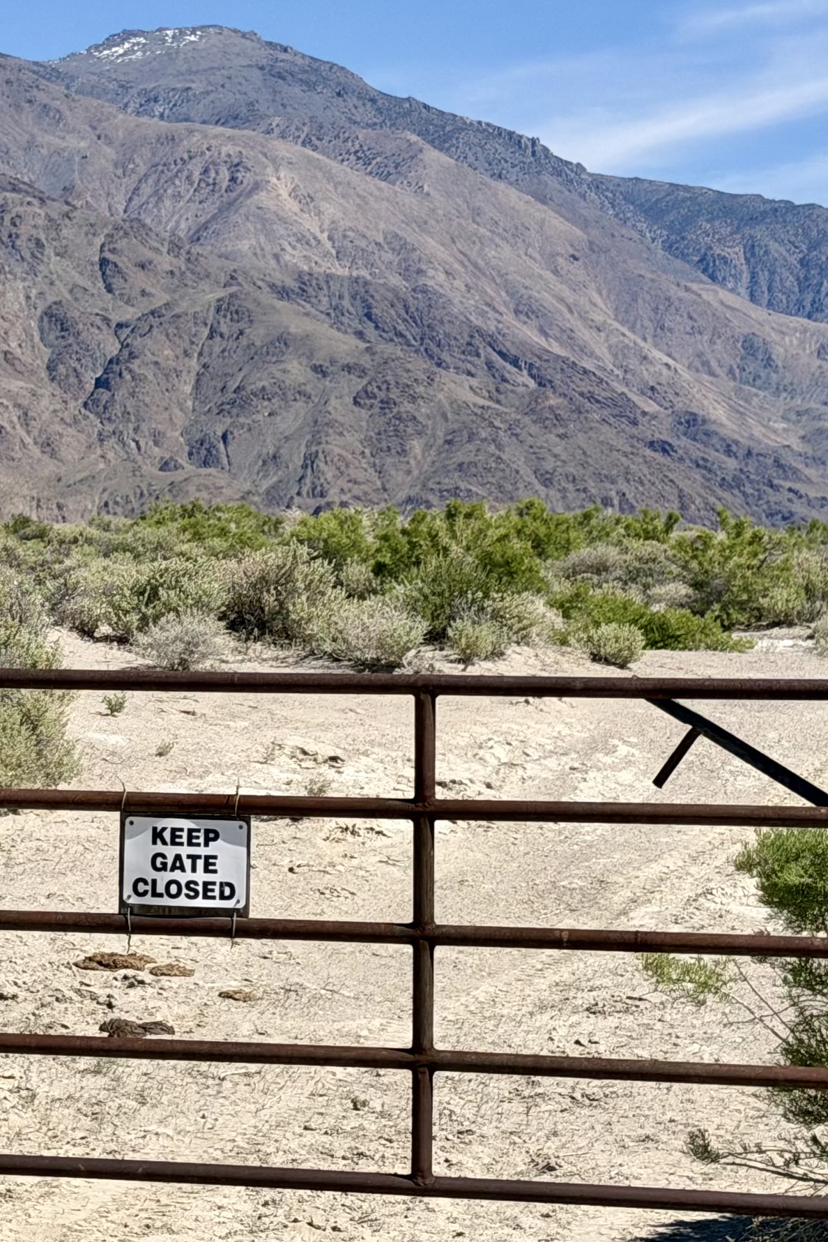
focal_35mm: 113
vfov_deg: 18.1
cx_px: 0
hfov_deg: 12.0
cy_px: 566
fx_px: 3897
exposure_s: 1/7874
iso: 80
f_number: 1.78
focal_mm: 6.76
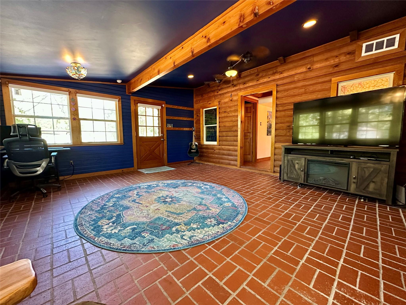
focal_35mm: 14
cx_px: 203
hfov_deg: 102.1
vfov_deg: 85.7
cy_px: 152
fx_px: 164
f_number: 2.2
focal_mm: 2.22
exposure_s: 1/60
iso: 640
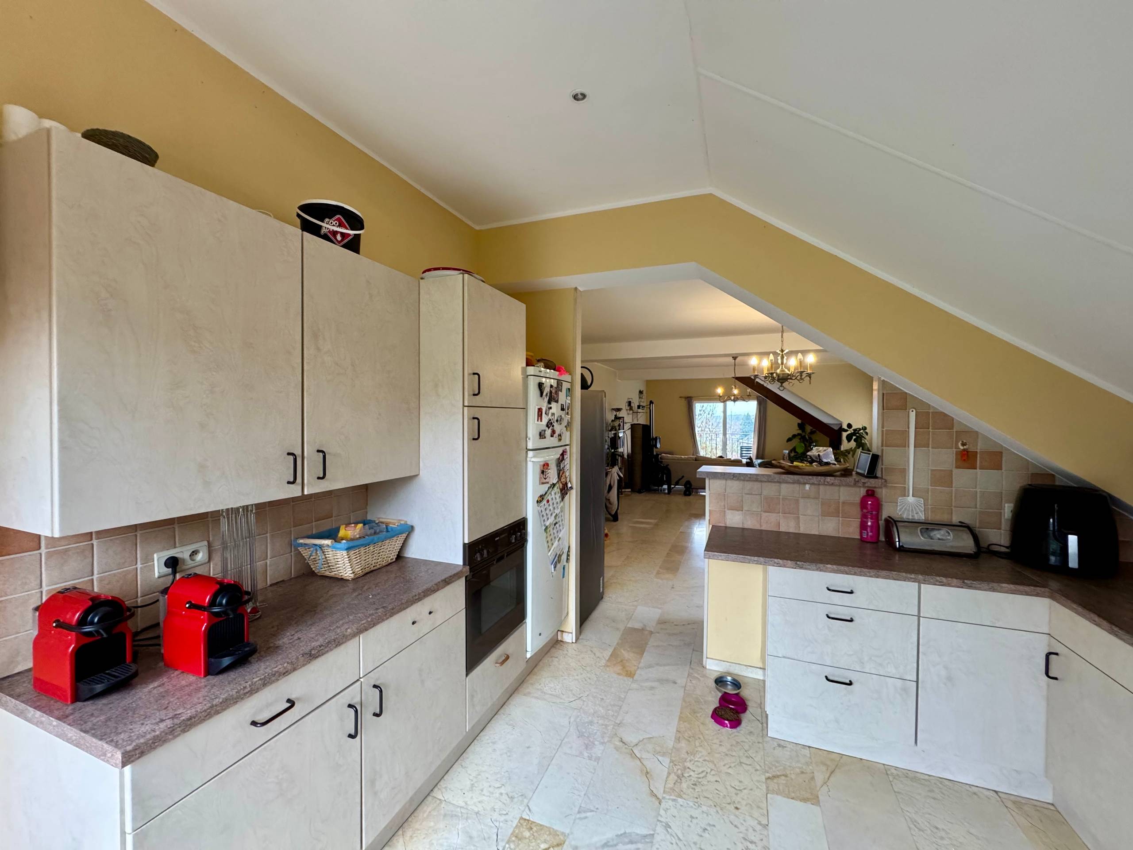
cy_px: 425
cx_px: 566
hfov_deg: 102.1
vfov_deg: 85.7
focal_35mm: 14
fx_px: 458
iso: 320
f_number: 2.2
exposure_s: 1/100
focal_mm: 2.22
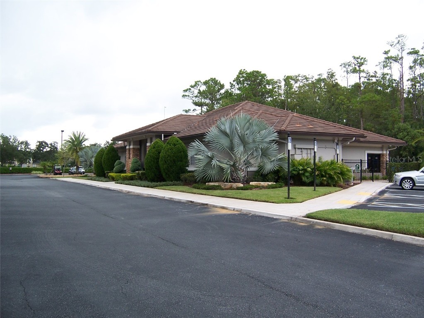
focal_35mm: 33
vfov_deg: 42.9
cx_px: 212
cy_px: 159
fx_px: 404
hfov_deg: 55.4
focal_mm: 5.5
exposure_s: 1/125
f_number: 3.4
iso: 80
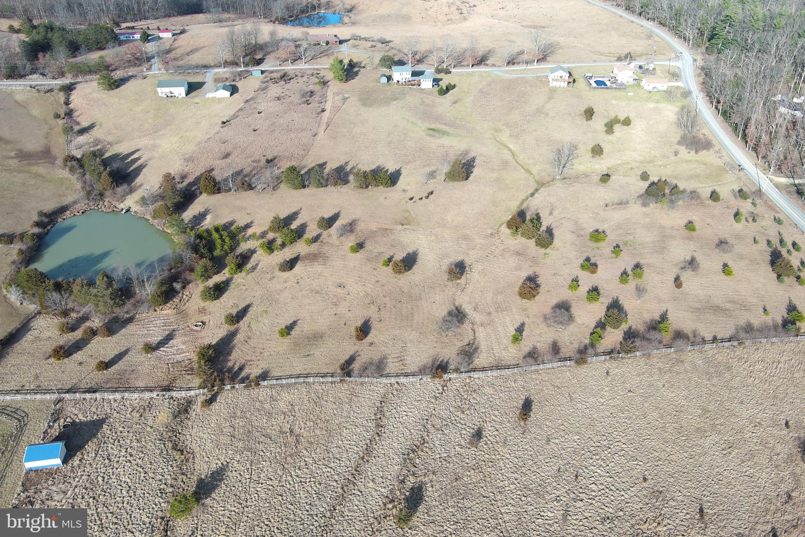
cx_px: 402
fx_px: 648
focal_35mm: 29
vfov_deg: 45.0
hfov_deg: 63.7
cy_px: 268
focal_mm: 10.57
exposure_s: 1/600
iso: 100
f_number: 2.8
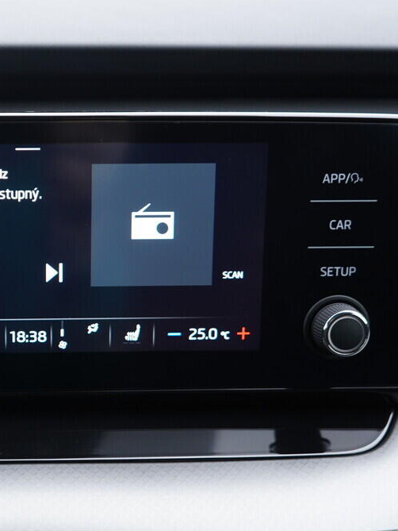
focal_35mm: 53
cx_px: 15
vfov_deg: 36.2
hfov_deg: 26.3
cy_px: 263
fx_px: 812
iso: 250
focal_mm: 24
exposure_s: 1/40
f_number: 2.8
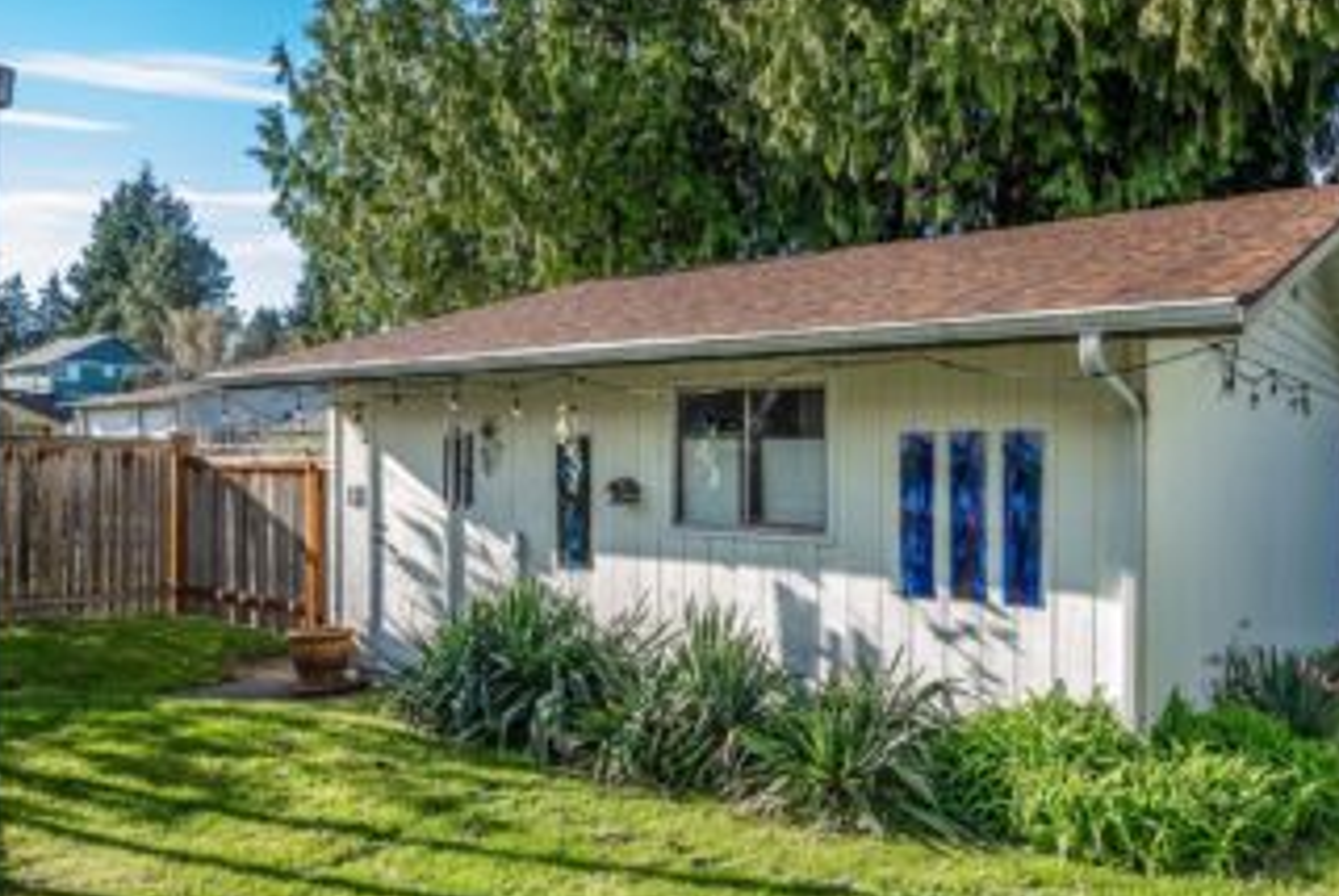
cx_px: 791
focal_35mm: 25
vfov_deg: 51.1
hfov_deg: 70.9
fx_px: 931
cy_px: 534
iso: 80
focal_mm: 20
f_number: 7.1
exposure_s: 1/40
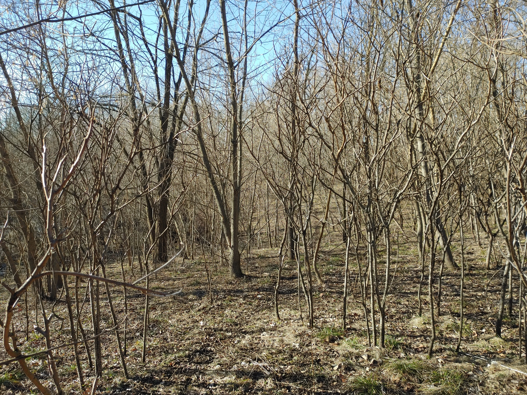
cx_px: 264
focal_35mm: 26
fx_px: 396
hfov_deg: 67.3
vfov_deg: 53.1
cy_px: 198
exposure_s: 1/704
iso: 50
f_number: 1.8
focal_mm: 5.58
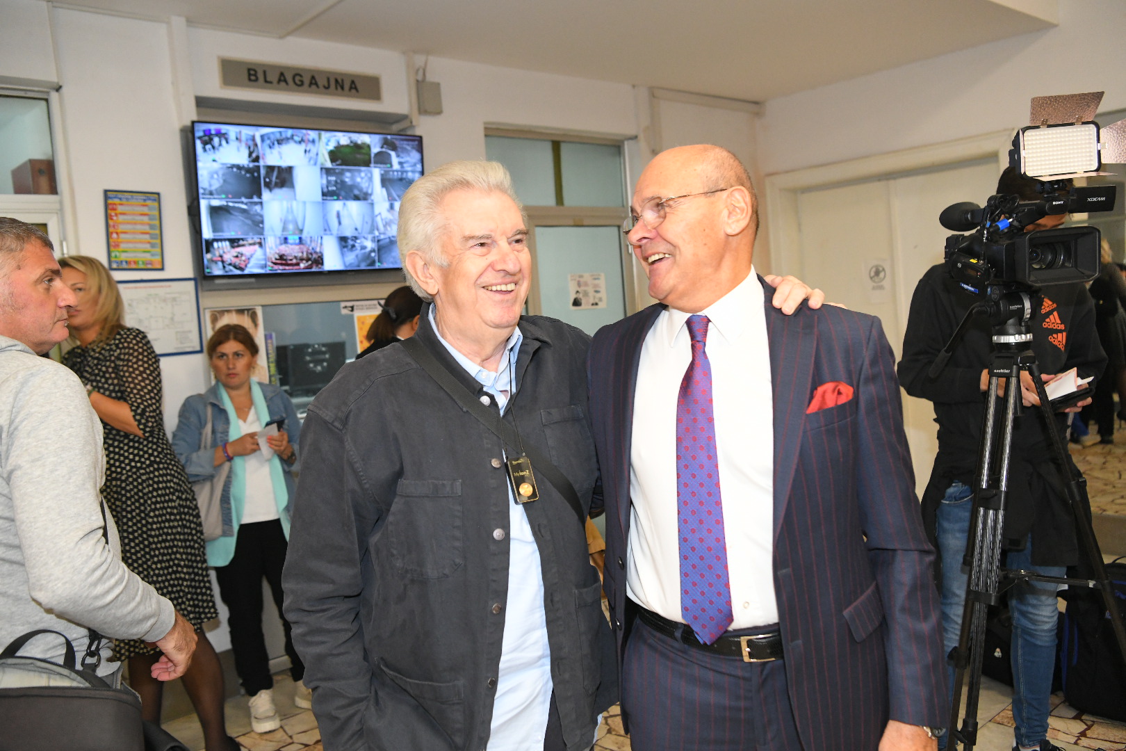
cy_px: 376
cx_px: 563
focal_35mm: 31
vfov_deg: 42.3
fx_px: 970
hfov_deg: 60.3
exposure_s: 1/250
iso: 3200
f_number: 4
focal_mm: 31
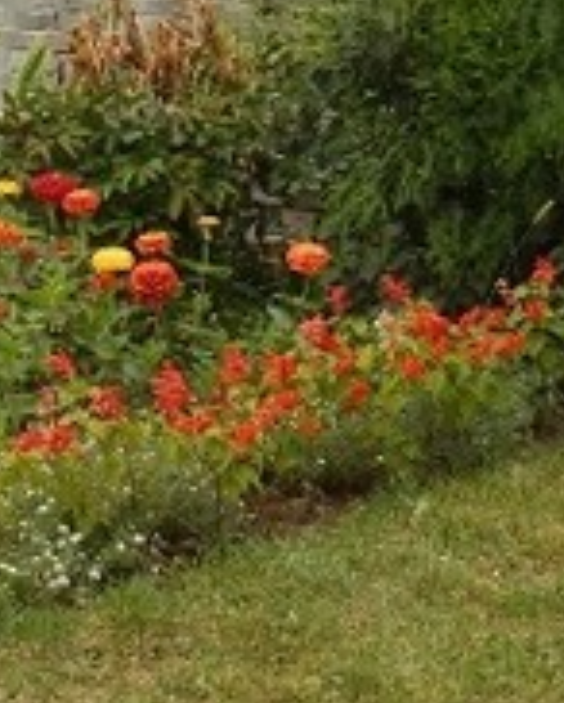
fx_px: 2708
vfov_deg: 14.5
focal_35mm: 130
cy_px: -8
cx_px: -124
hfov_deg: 11.6
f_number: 4.5
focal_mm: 8.2
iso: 80
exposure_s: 1/200
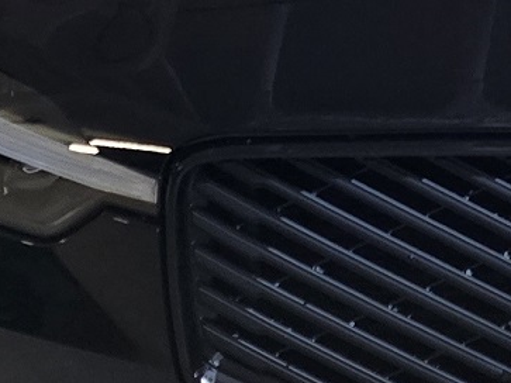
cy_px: -231
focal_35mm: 152
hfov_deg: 12.5
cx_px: 693
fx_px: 2243
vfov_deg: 9.4
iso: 800
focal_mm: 6.3
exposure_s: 1/60
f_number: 1.7
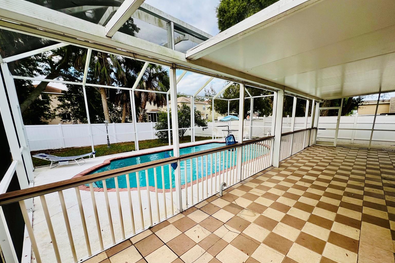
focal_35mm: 14
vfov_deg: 80.8
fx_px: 154
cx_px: 202
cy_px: 150
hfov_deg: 104.2
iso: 32
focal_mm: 1.57
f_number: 1.8
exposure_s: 1/260
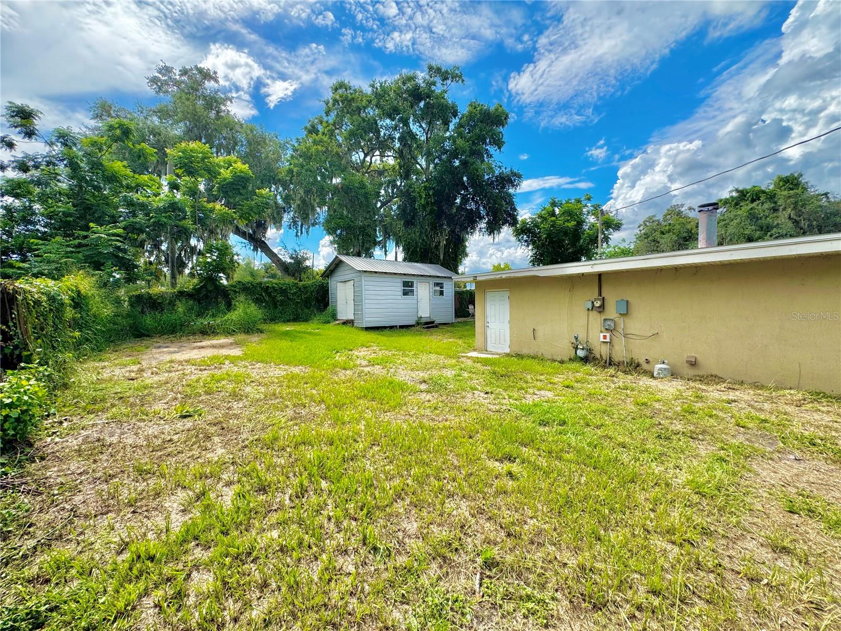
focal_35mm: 14
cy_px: 316
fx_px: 340
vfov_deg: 85.7
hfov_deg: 102.1
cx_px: 420
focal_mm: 2.22
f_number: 2.2
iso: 40
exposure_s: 1/1034
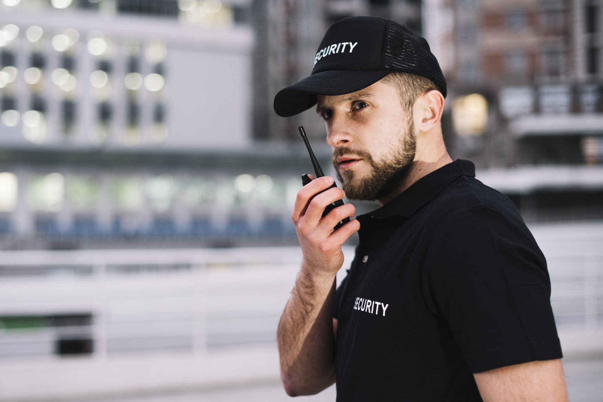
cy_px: 234
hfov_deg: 31.9
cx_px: 272
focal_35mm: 63
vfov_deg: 21.6
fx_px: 1055
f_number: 2
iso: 500
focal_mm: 50
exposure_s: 1/125
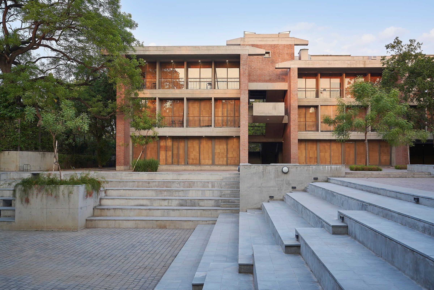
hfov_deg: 54.4
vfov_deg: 37.9
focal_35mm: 35
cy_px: 145
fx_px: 422
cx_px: 217
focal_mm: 35
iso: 100
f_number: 8
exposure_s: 1/15
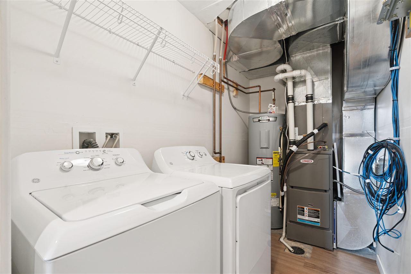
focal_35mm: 16
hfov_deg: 96.7
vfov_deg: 73.7
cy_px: 137
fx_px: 183
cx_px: 206
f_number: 10
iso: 400
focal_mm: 16
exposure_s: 1/2
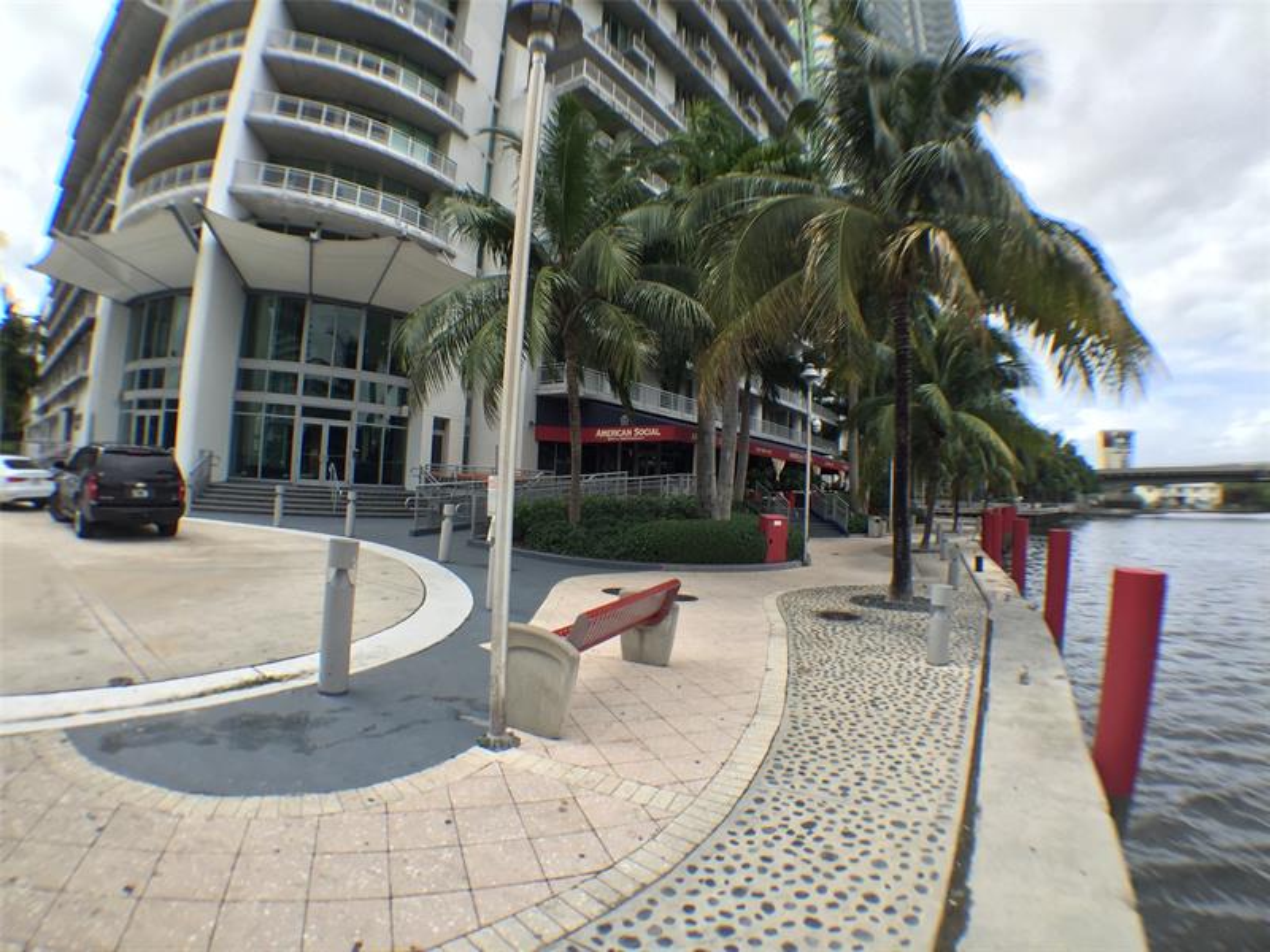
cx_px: 635
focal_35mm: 29
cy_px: 476
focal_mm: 4.15
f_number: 2.2
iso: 32
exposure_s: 1/824
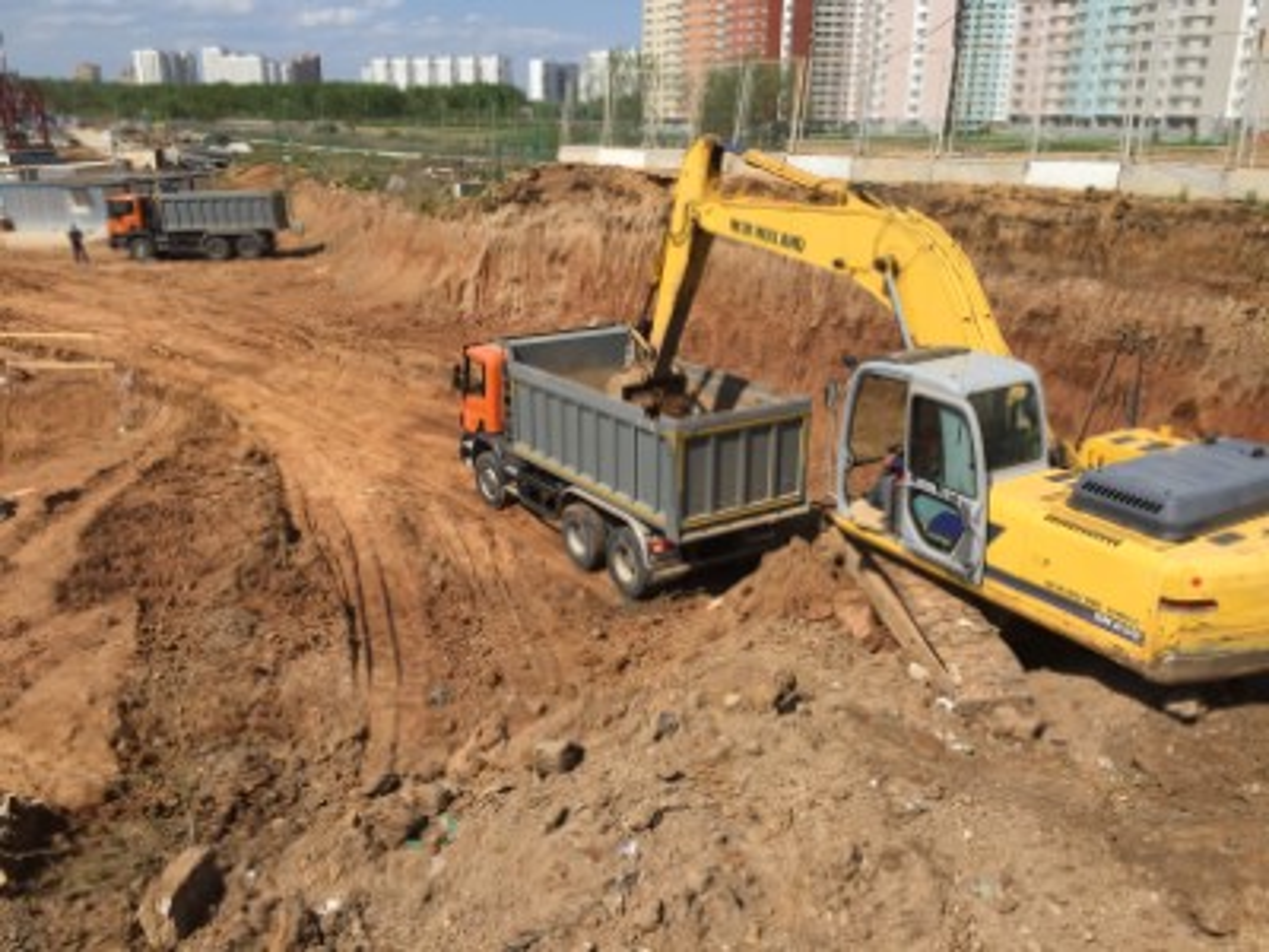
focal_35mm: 29
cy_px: 476
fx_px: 1063
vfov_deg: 48.2
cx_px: 634
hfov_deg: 61.7
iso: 32
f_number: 2.2
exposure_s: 1/2639
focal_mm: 4.15
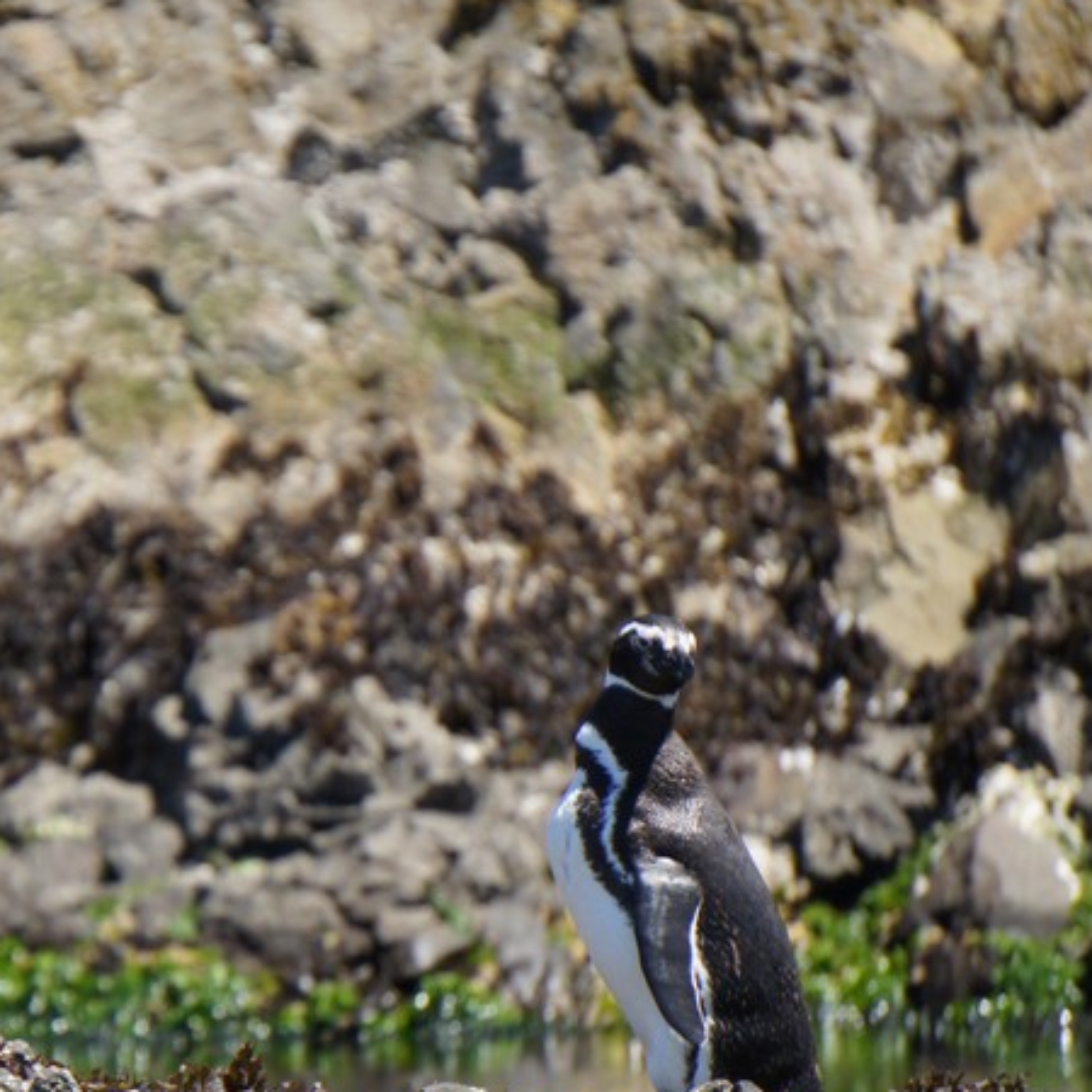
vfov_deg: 2.7
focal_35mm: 643
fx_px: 22949
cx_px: 66
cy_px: 711
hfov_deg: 2.7
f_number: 6.3
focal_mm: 210
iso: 200
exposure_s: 1/400
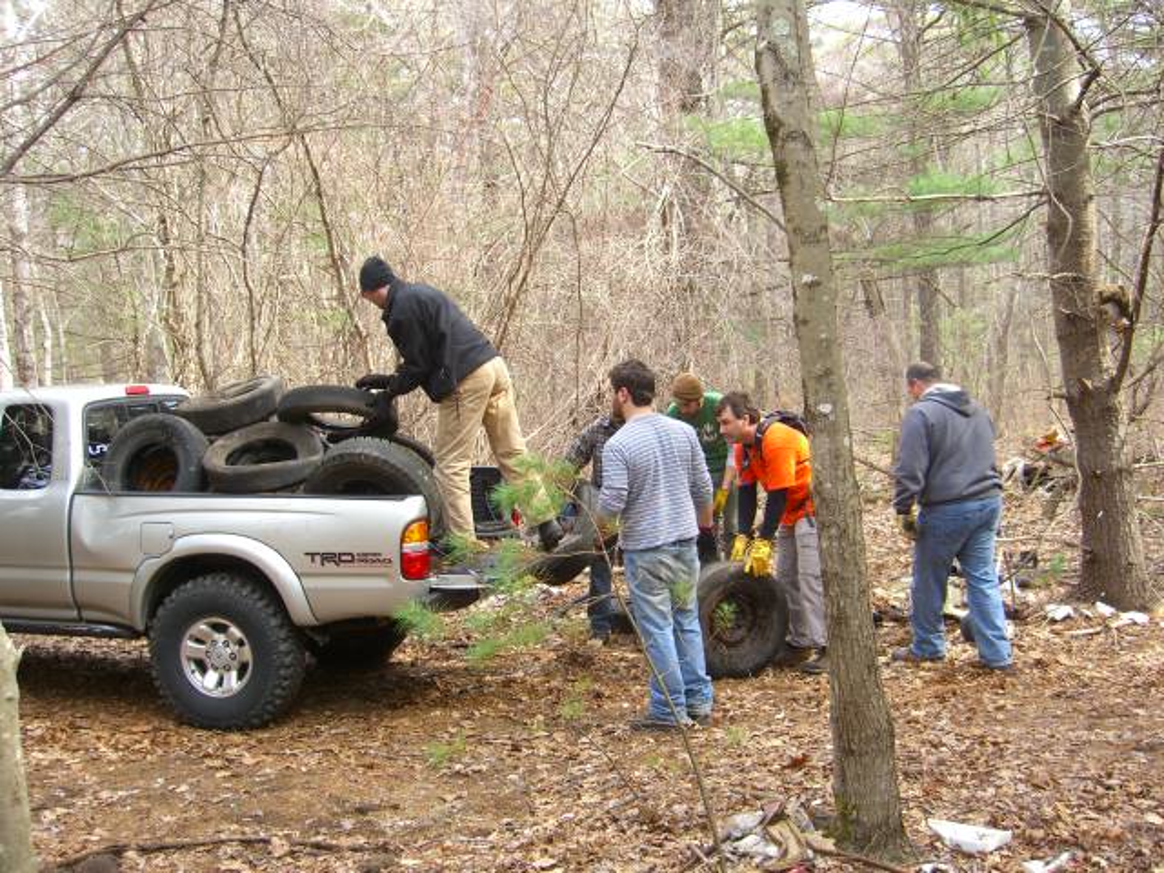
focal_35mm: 38
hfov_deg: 49.0
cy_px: 436
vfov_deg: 37.7
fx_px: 1278
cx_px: 582
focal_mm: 7.9
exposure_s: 1/125
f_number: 2.8
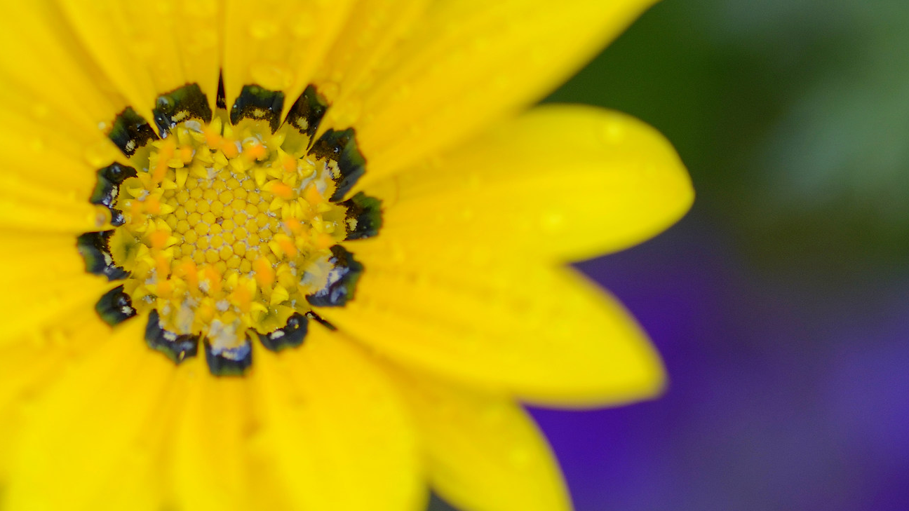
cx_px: 222
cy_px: 204
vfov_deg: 4.0
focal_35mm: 305
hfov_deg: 7.1
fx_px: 7351
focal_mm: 105
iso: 180
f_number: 3.2
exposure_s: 1/160
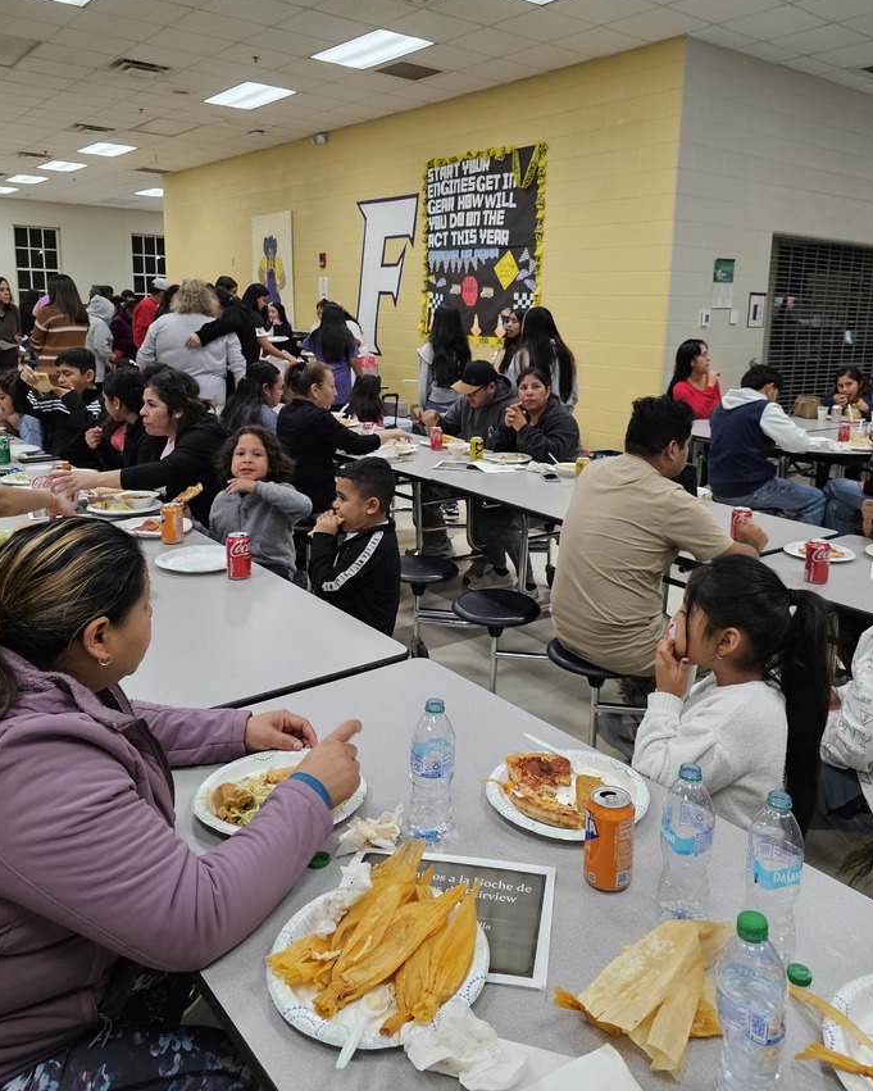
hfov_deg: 53.1
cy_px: 476
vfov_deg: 63.8
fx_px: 872
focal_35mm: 27
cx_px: 467
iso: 250
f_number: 1.7
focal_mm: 6.3
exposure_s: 1/120
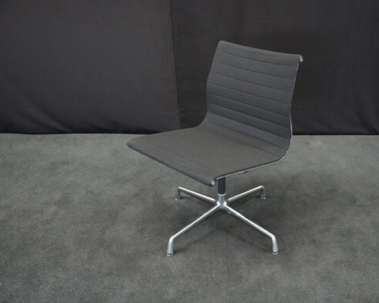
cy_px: 154
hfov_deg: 48.7
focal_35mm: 37
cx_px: 231
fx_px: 415
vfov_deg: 40.2
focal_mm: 32
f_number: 4
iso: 12800
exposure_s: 1/125
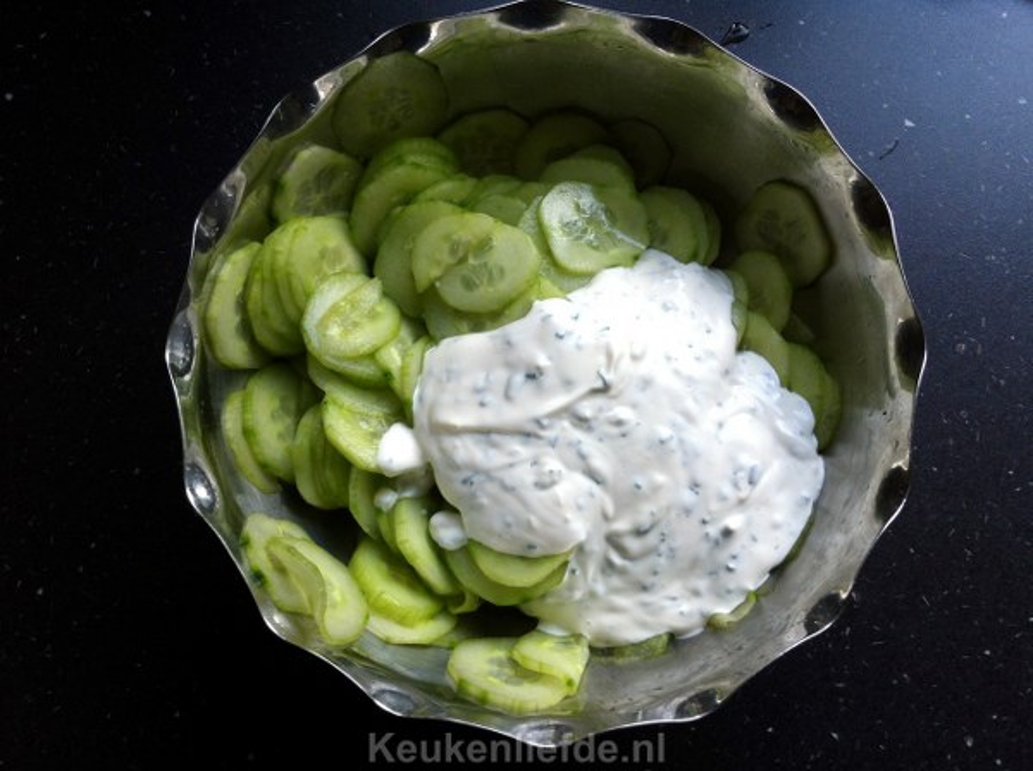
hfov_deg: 52.7
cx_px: 516
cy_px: 386
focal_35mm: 35
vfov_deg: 40.6
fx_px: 1043
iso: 80
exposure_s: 1/60
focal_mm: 3.85
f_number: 2.8
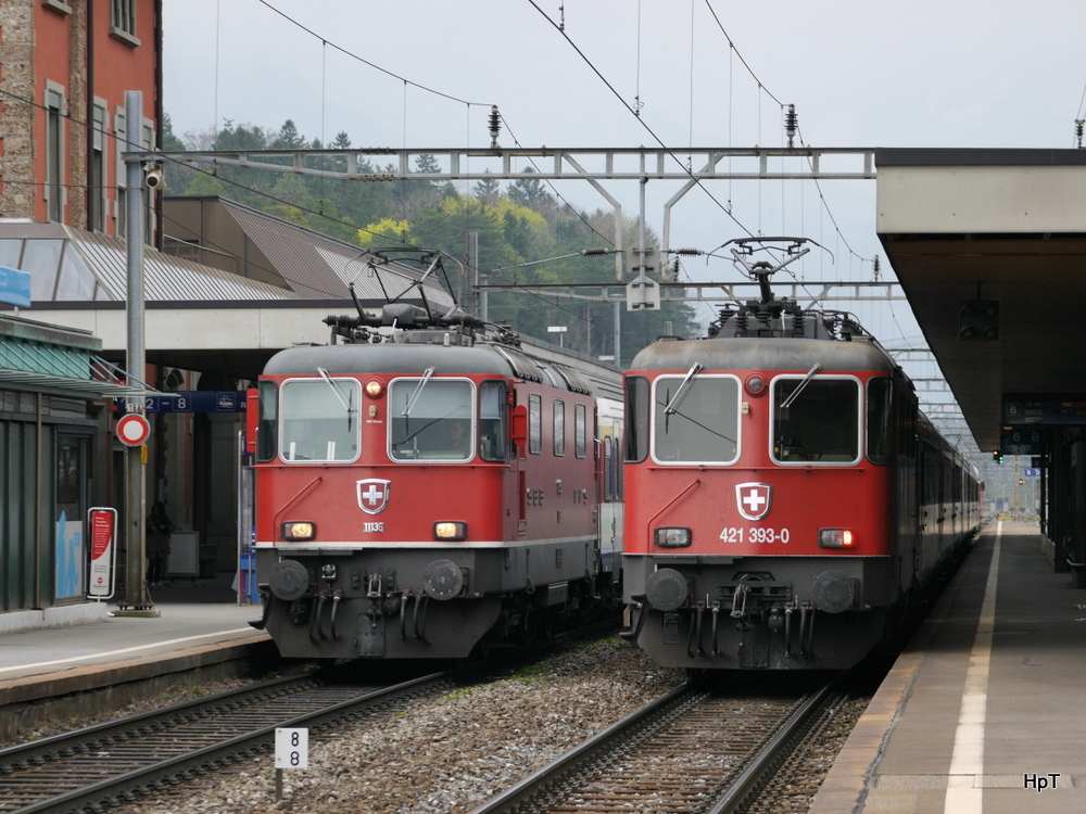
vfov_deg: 9.8
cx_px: 543
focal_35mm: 152
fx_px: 4769
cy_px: 407
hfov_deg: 13.0
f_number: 5.1
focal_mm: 76
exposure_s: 1/160
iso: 200
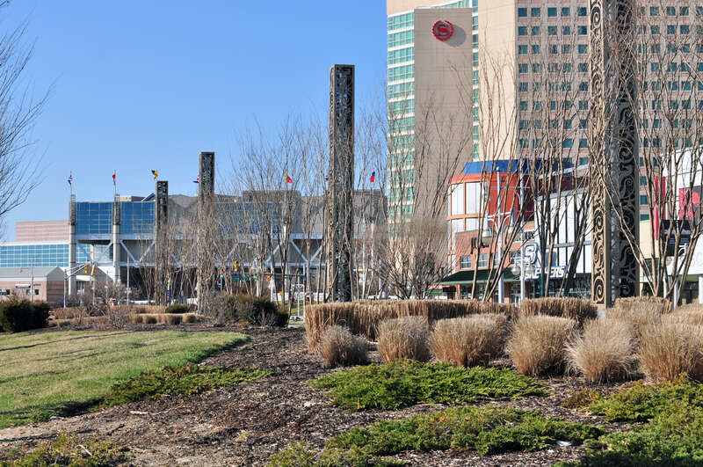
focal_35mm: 75
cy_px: 234
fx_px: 1463
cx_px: 352
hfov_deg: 27.0
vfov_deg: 18.1
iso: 200
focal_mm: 50
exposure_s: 1/400
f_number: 10
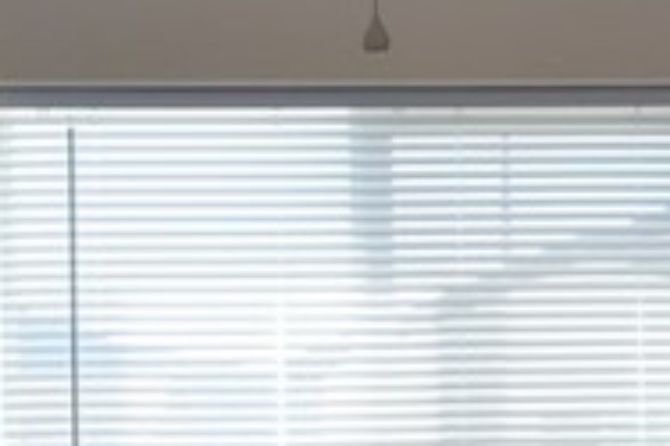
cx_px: 677
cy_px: 539
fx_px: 3031
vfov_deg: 8.3
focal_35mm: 163
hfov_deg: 12.5
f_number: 10
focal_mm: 20
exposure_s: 1/40
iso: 400
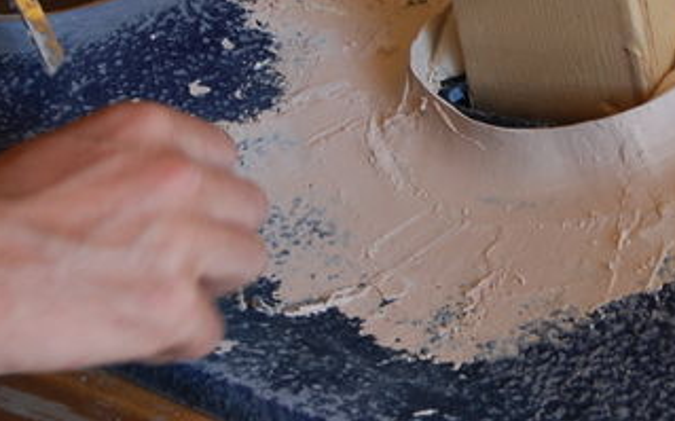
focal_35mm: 141
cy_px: 176
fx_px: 2592
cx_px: 631
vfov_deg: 9.3
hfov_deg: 14.7
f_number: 5.3
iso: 400
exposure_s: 1/40
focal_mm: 46
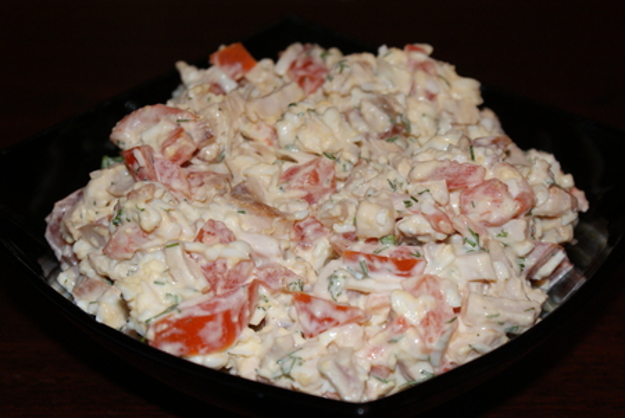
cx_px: 312
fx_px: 1173
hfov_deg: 29.8
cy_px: 209
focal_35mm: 68
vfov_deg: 20.2
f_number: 6.3
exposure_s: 1/80
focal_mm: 45
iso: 400
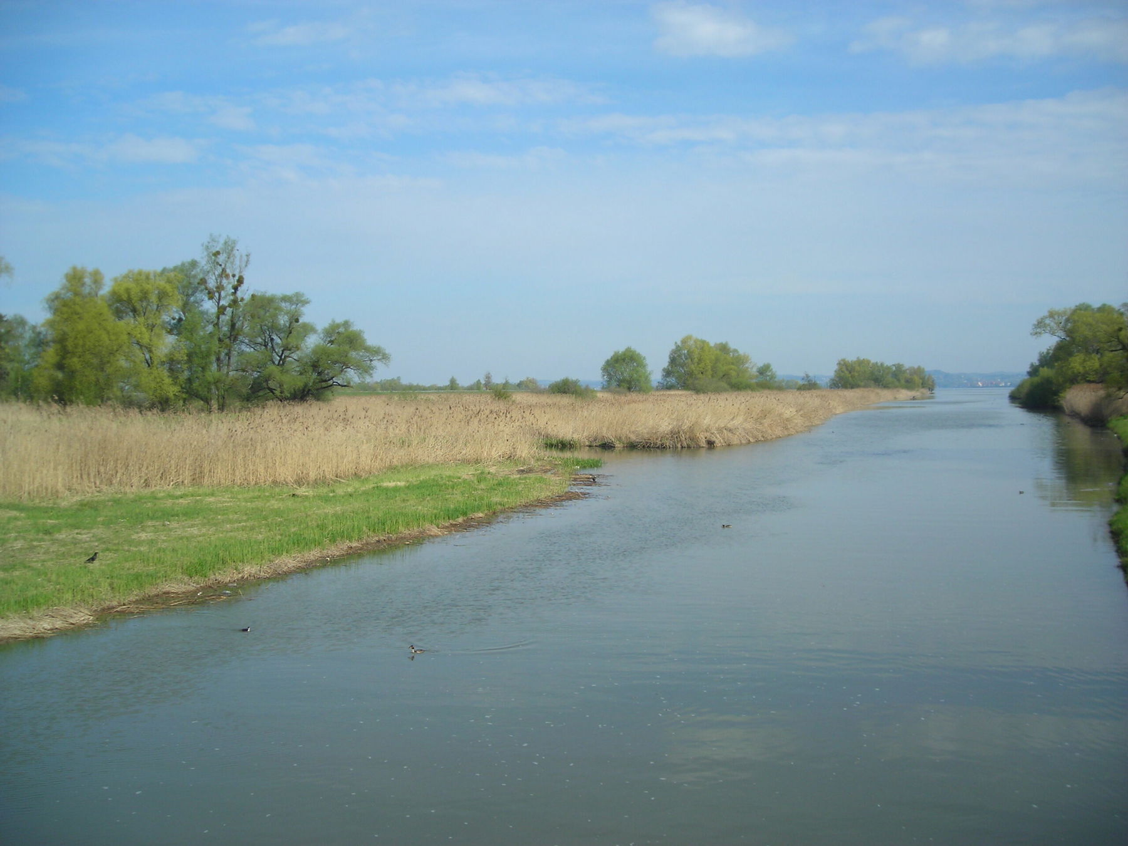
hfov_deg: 49.0
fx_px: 1238
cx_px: 564
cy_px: 423
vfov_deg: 37.7
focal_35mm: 38
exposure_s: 1/196
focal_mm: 6.3
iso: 50
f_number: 6.4
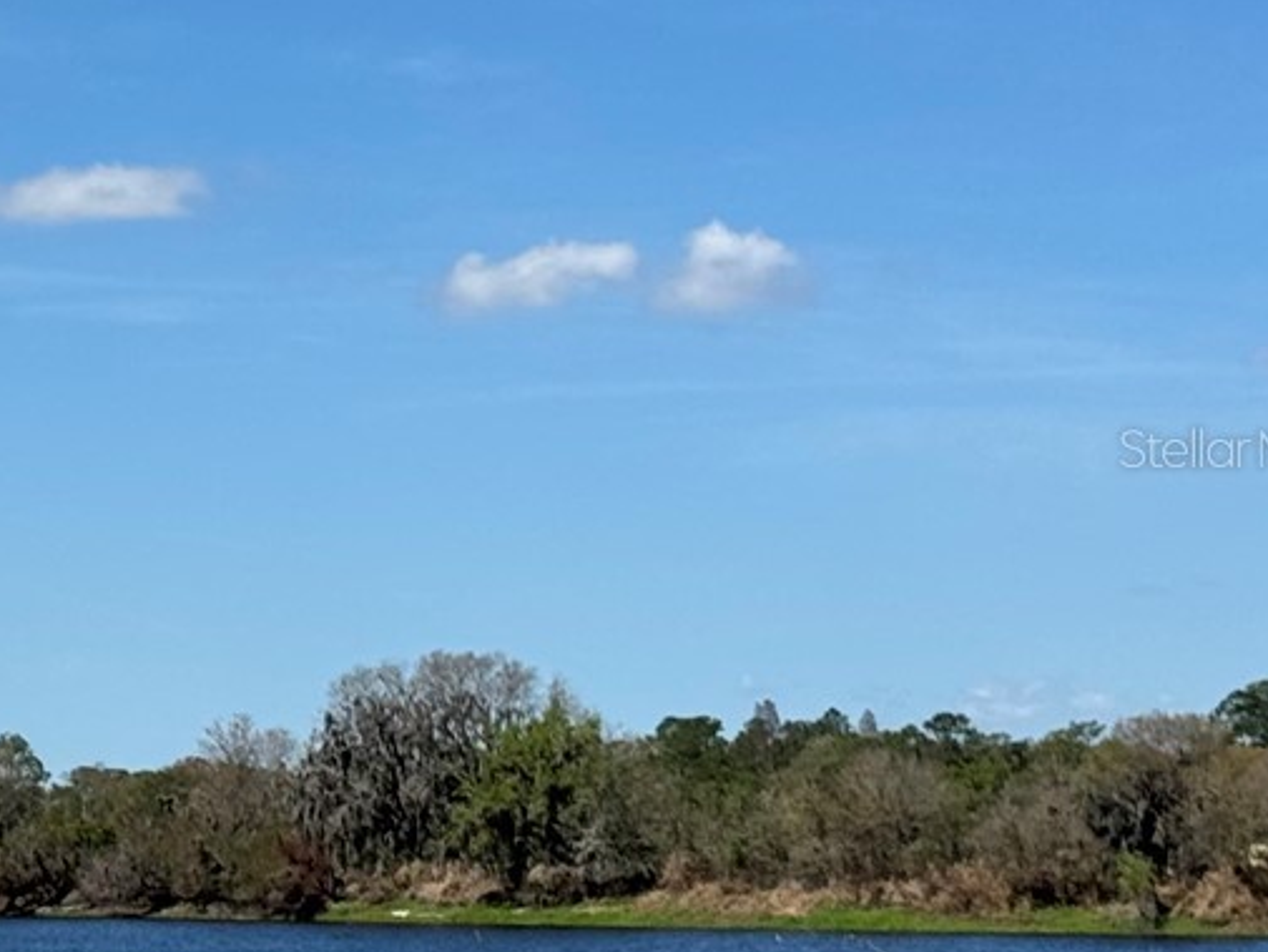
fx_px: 5569
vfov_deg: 9.8
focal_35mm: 152
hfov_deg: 12.3
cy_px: 447
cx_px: -653
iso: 64
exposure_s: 1/7092
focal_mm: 6.76
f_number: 1.78
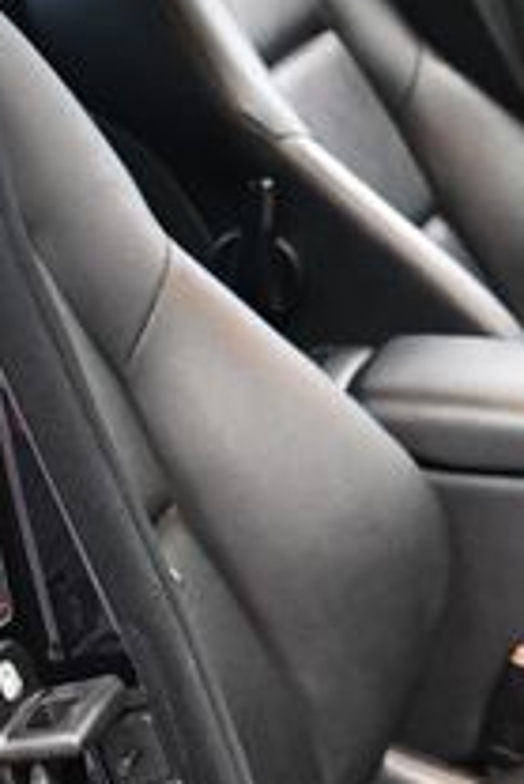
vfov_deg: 18.4
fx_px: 2419
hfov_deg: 11.6
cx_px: 871
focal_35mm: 111
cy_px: 411
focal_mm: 18
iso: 3200
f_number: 3.5
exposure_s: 1/80
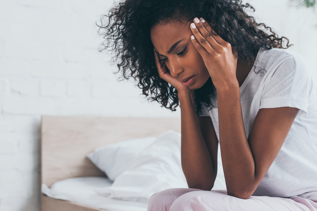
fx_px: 440
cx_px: 158
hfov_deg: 39.6
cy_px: 106
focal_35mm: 50
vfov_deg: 27.0
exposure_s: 1/100
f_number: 3.5
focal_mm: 50
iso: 500
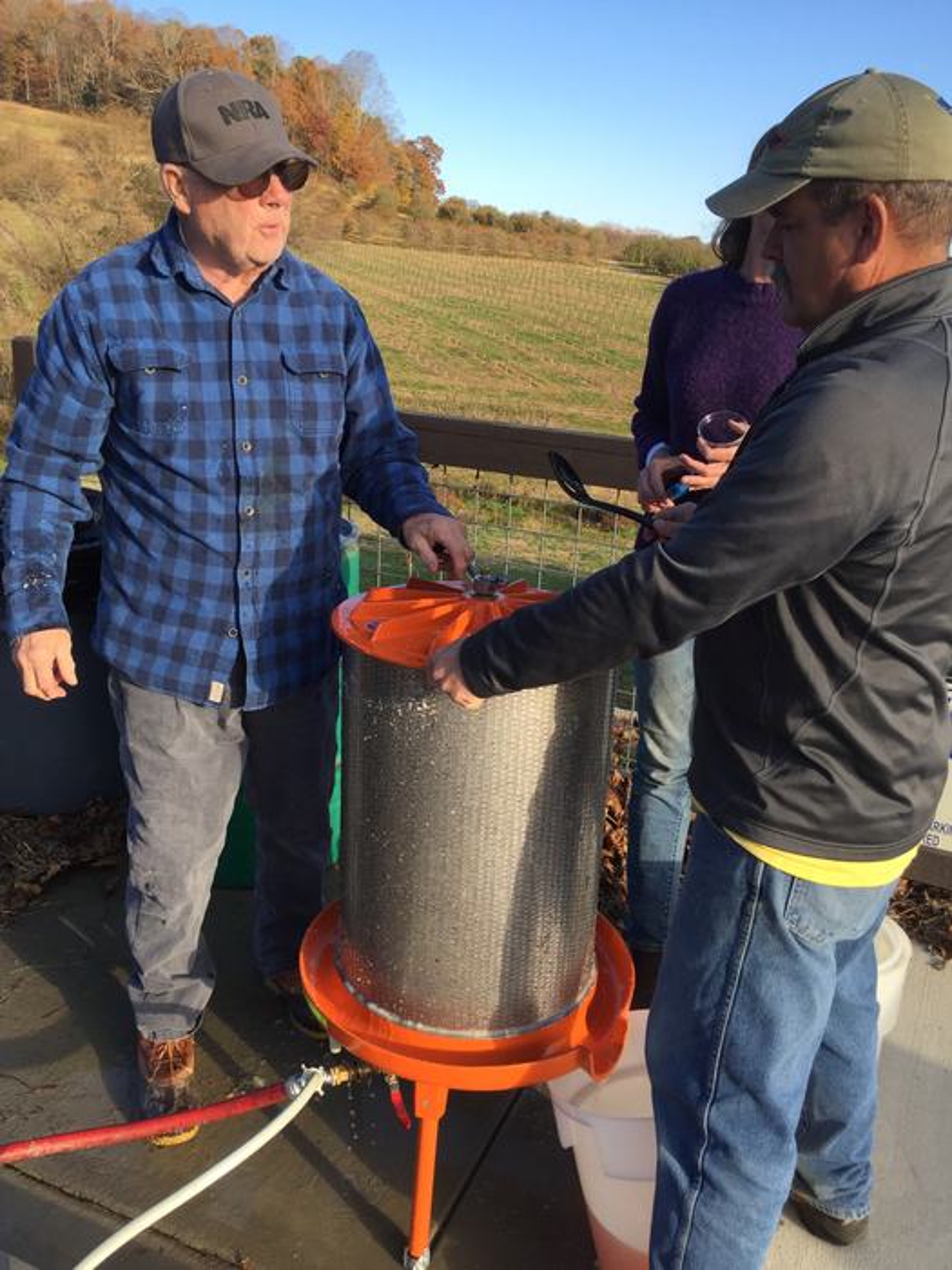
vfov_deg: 61.7
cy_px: 635
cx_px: 476
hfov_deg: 48.2
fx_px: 1063
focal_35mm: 29
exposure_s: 1/628
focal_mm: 4.15
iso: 32
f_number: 2.2
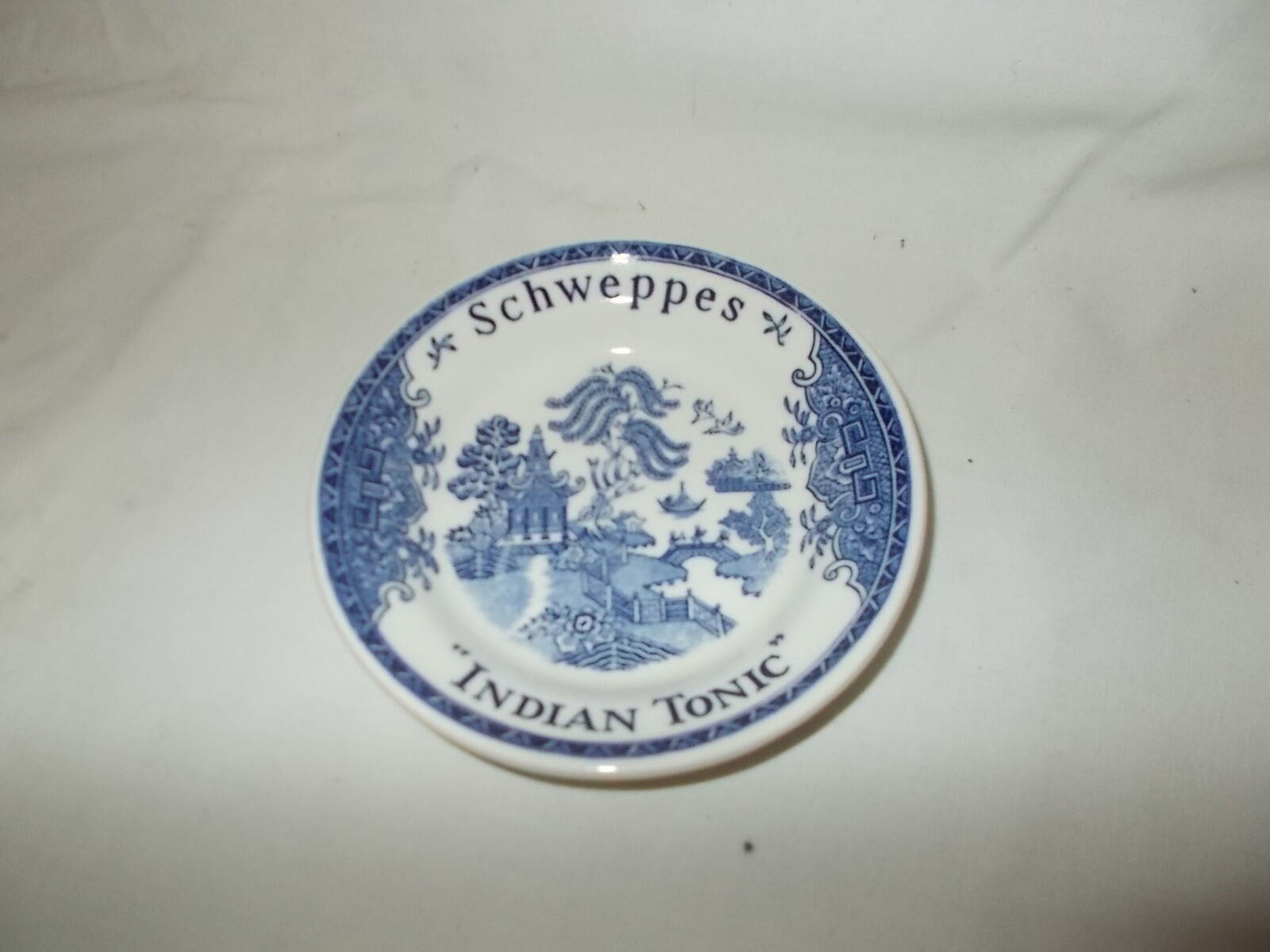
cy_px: 476
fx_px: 954
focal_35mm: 26
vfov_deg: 53.1
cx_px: 635
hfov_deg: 67.3
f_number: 3.2
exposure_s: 1/25
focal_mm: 4.6
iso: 200
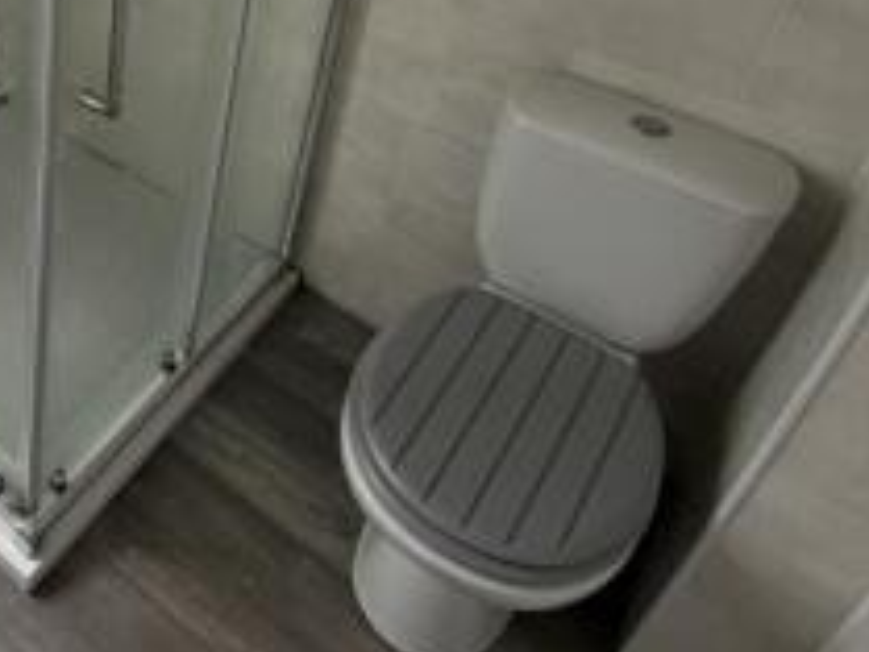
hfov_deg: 40.4
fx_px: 980
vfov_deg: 33.3
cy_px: -23
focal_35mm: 39
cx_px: -44
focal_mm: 2.22
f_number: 2.2
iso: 250
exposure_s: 1/121
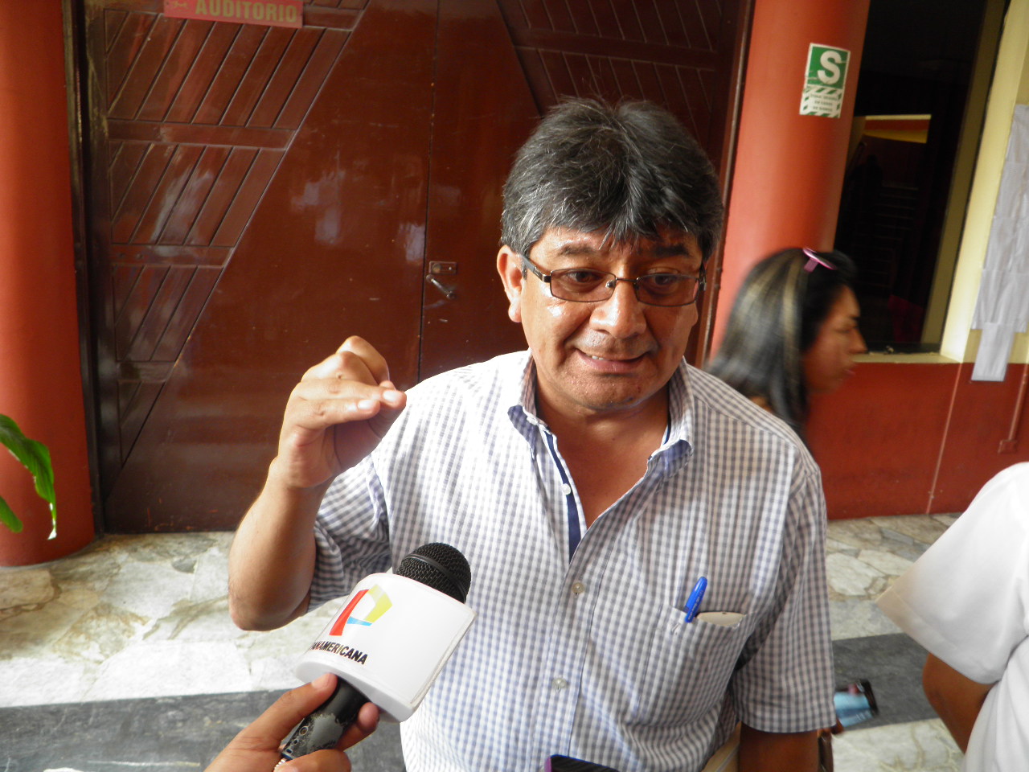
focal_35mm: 28
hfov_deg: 63.4
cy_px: 386
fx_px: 832
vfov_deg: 49.7
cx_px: 514
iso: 80
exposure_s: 1/30
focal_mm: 4.9
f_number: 2.8
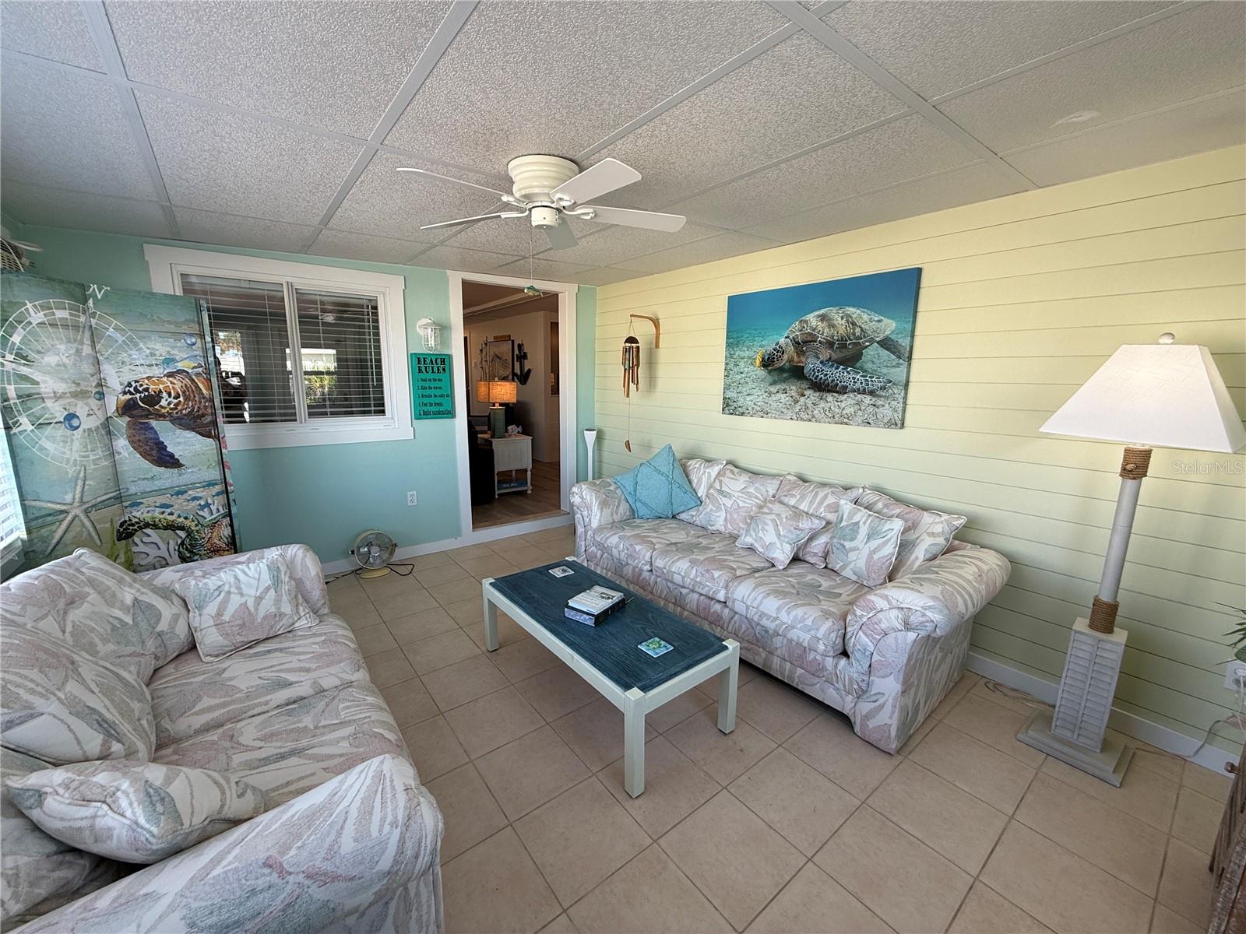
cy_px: 467
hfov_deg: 102.1
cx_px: 623
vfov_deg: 85.7
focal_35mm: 14
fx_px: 504
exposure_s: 1/120
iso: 64
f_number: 2.2
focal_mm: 2.22
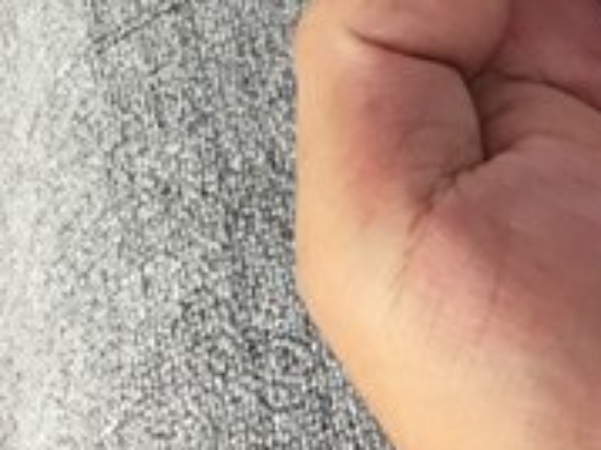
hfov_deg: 12.4
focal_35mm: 156
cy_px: -371
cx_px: 705
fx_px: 2707
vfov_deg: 9.1
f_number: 2.4
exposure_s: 1/165
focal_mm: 3.3
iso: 25
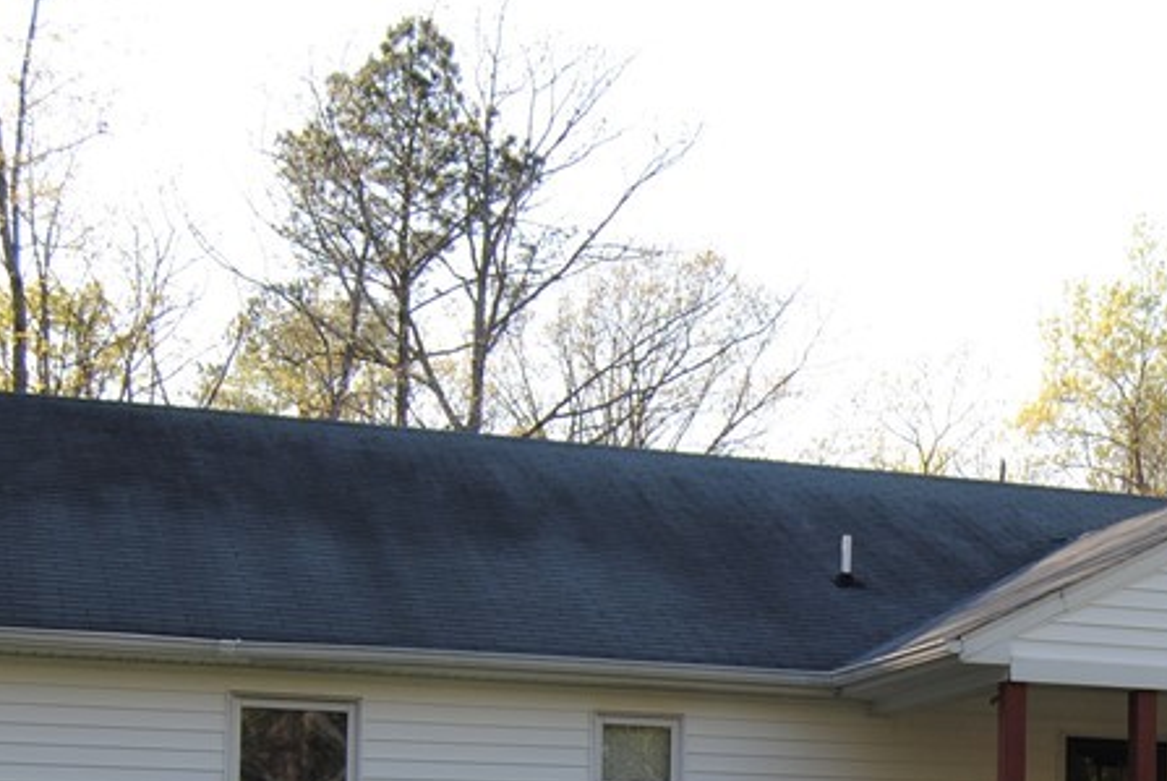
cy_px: 885
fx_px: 2596
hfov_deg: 24.8
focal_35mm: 80
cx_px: 991
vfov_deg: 16.5
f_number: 5
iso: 100
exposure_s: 1/200
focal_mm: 22
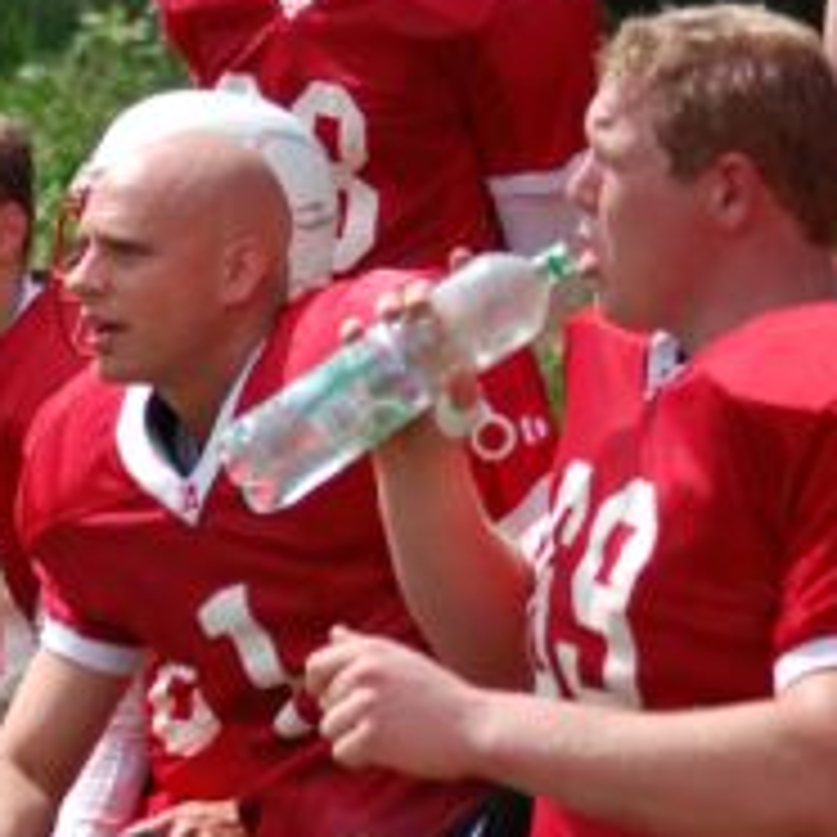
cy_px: 536
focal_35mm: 266
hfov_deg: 6.6
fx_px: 7277
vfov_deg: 6.6
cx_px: -88
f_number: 4
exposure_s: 1/1000
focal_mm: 86
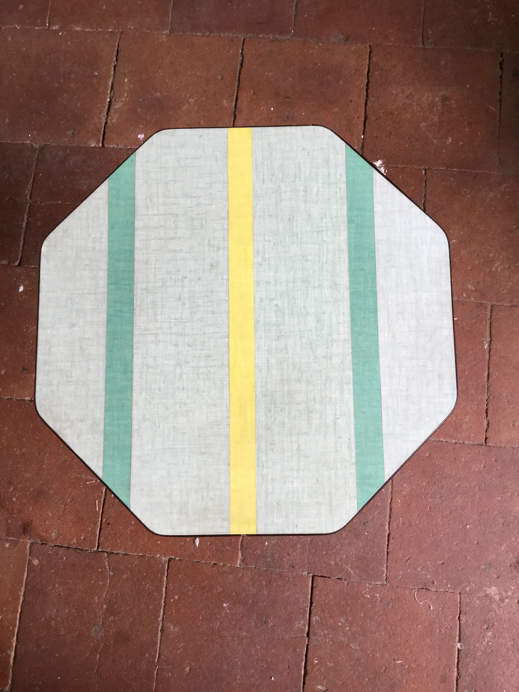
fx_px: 620
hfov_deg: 45.4
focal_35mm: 31
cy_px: 346
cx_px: 260
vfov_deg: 58.4
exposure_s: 1/33
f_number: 2.4
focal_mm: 3.3
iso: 32
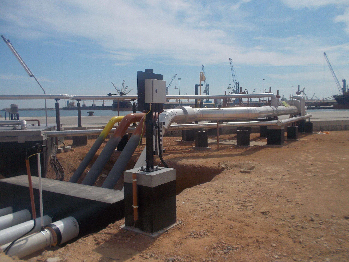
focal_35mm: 29
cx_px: 174
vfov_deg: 48.2
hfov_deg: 61.7
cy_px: 131
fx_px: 292
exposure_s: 1/250
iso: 80
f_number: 9.3
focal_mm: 4.1
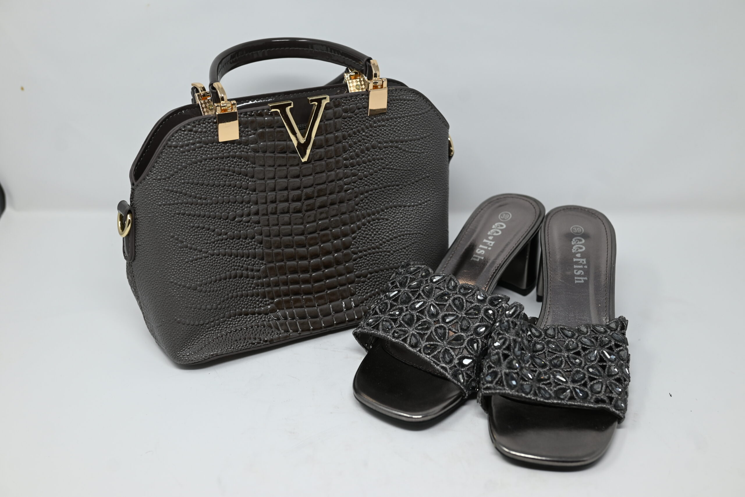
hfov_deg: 48.4
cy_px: 248
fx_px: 828
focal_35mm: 40
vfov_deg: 33.4
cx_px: 372
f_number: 4.5
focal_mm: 40
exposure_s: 1/250
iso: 400
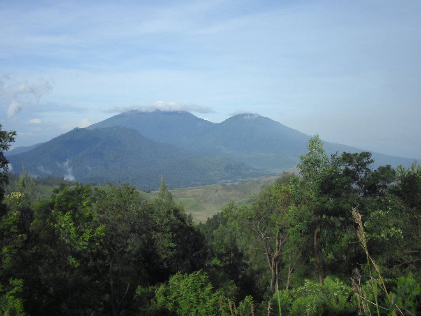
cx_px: 210
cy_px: 158
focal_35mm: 46
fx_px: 559
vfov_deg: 31.5
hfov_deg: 41.2
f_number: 8.9
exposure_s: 1/200
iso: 100
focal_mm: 7.6
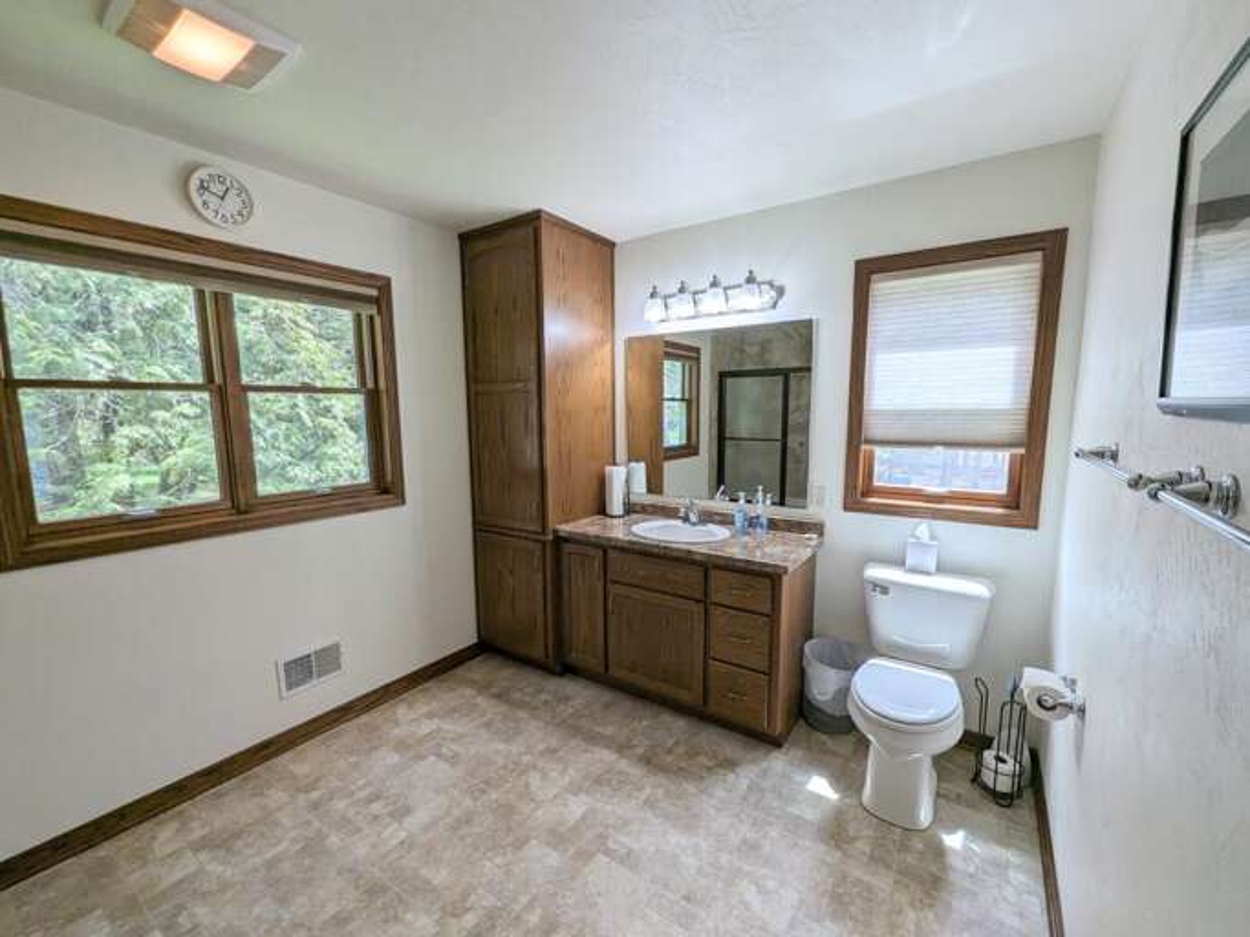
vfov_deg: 89.9
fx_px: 469
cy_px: 468
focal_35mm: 13
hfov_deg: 106.2
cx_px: 625
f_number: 2.2
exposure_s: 1/120
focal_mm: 1.95
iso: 47
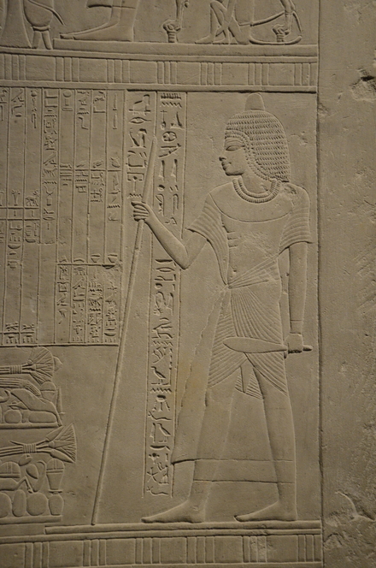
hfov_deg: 20.5
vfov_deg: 30.6
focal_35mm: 66
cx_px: 188
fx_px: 1038
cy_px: 284
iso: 2500
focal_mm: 44
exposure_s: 1/60
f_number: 4.8
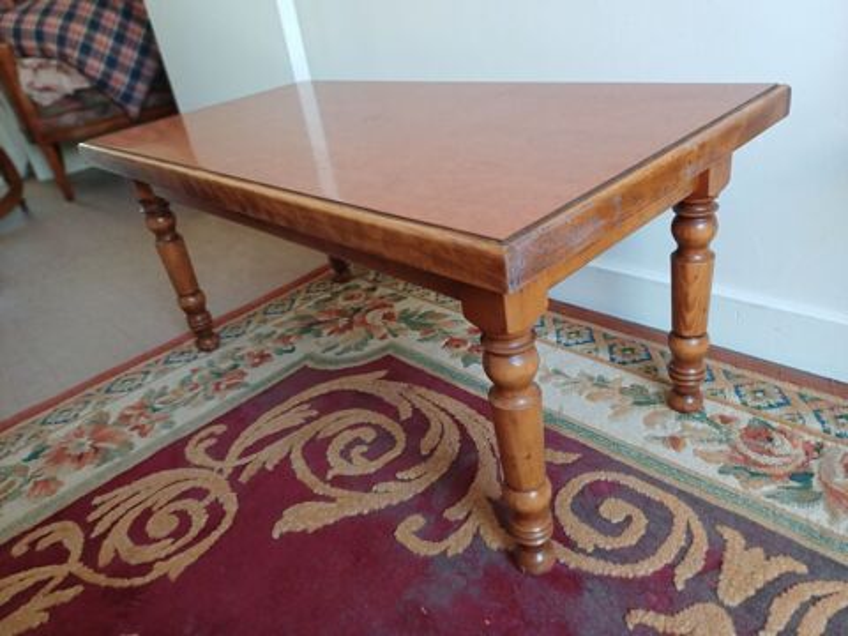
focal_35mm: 25
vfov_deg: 54.9
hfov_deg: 69.4
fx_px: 612
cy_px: 318
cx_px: 424
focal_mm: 4.65
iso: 320
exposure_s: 1/50
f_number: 1.8
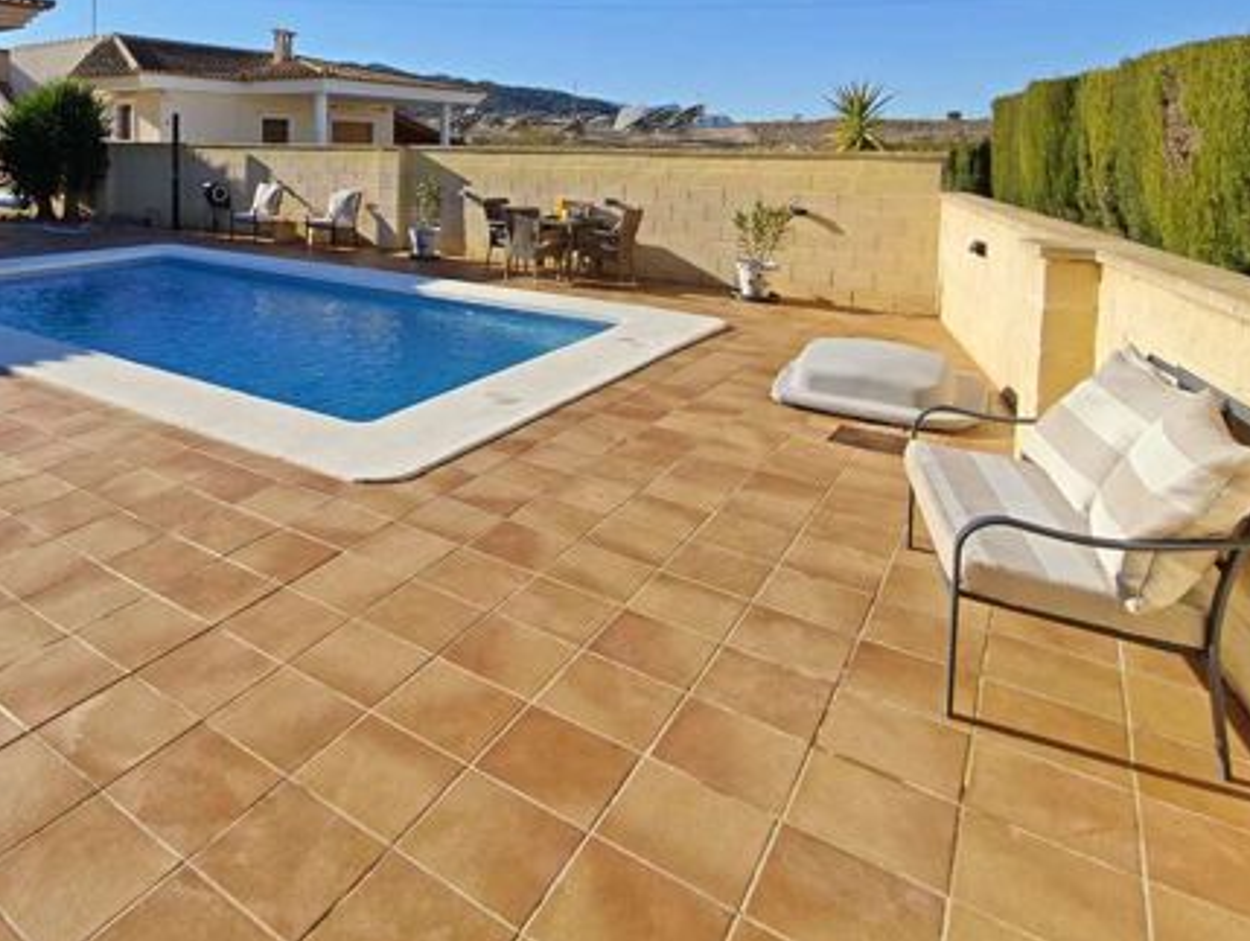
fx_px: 832
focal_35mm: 23
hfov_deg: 70.6
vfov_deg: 55.3
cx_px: 372
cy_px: 201
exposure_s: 1/679
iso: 50
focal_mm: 2.16
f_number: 2.2
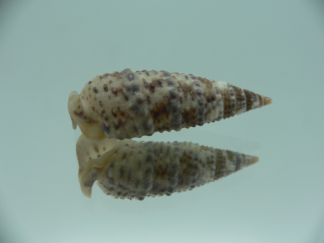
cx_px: 162
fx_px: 328
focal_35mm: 35
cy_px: 122
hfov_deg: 52.6
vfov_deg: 40.7
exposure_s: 1/60
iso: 80
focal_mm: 4.6
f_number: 2.8
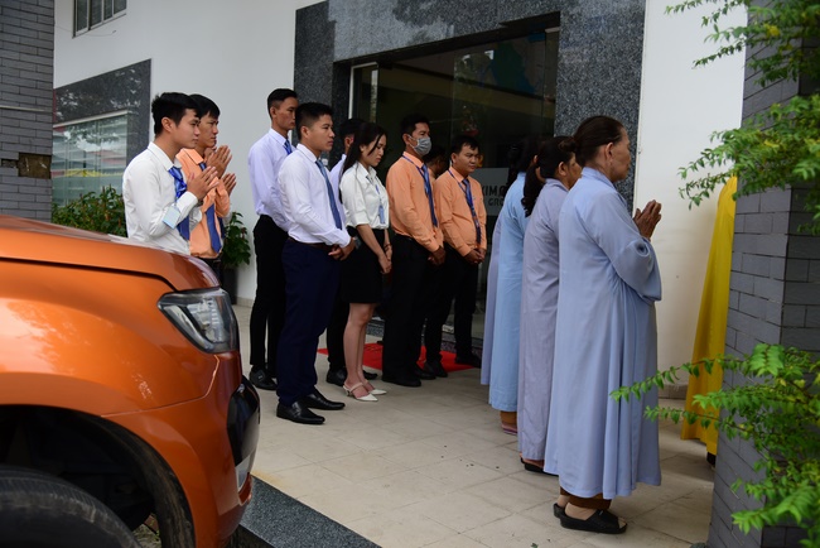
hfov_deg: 58.7
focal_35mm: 32
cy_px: 274
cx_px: 410
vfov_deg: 41.2
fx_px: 729
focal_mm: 32
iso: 320
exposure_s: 1/800
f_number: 4
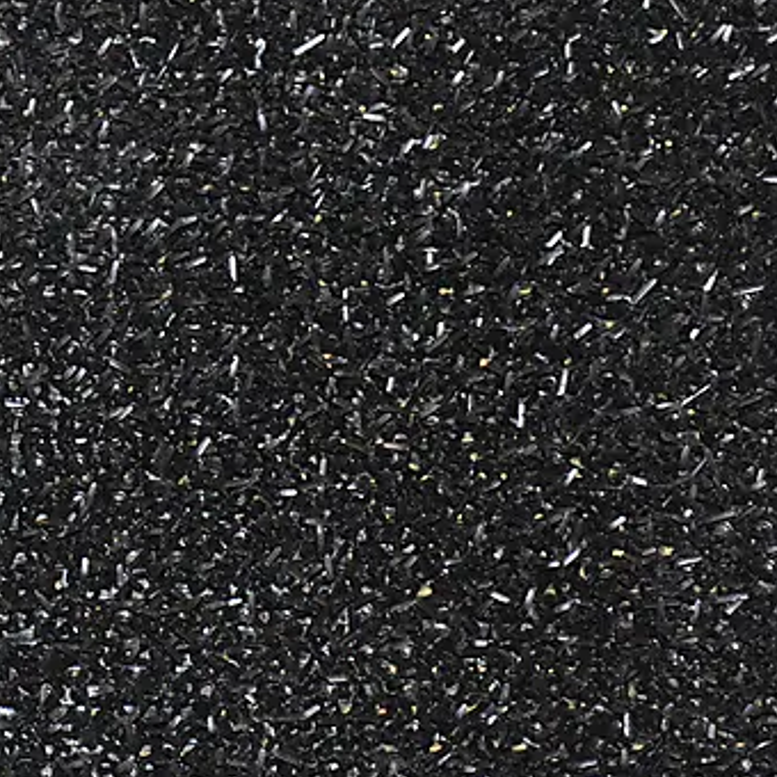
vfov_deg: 10.4
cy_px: 407
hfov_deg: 10.2
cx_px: -224
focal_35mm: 168
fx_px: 4256
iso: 800
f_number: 4.5
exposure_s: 1/60
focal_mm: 35
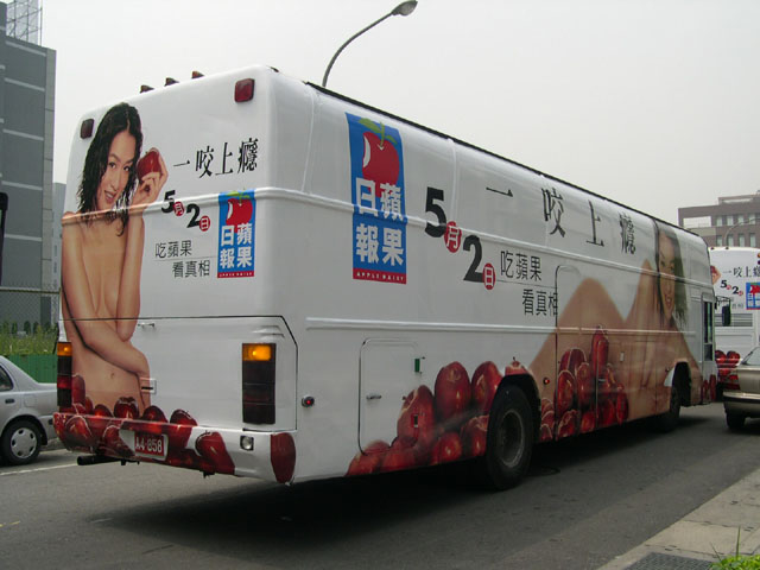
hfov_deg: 49.0
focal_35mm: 38
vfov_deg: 37.7
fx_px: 834
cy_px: 285
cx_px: 380
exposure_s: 1/187
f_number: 7.6
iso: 100
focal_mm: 8
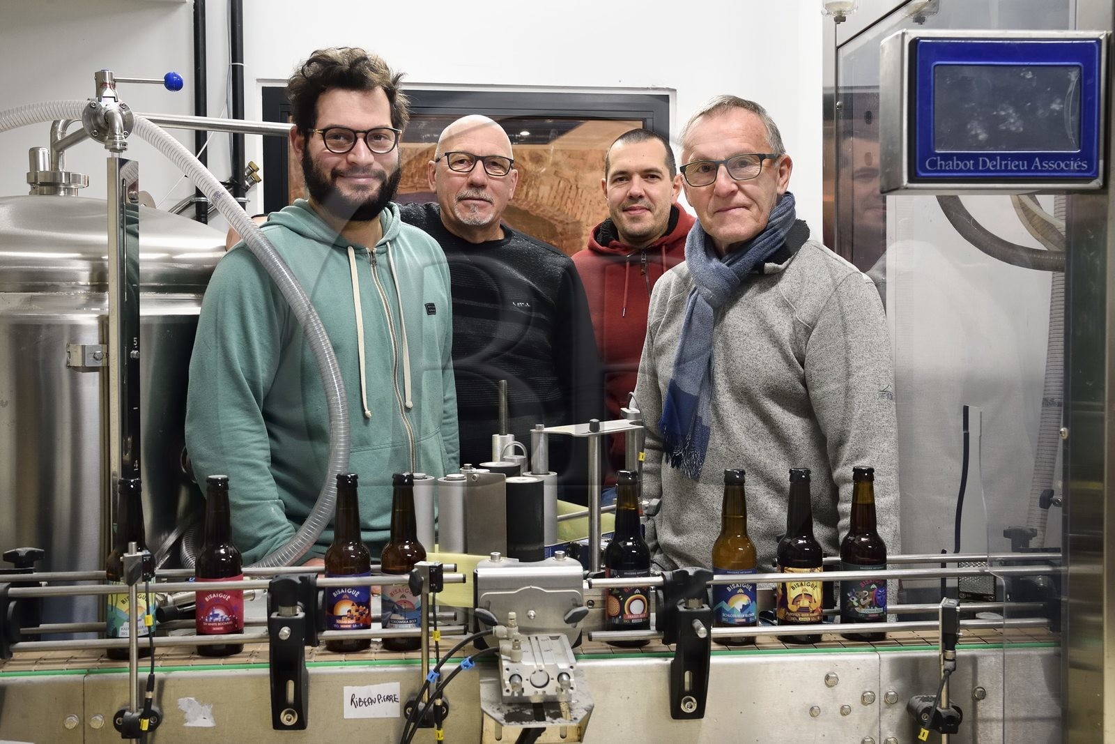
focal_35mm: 36
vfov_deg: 36.9
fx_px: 1115
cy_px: 372
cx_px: 558
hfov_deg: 53.1
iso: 1600
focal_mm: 36
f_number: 8
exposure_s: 1/25
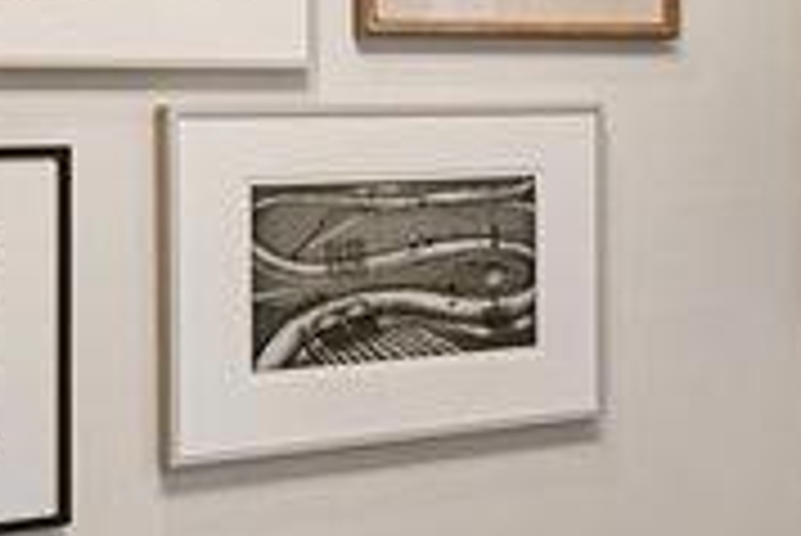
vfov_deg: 13.5
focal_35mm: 101
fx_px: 2249
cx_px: 1444
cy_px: 68
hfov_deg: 16.7
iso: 400
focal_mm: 15
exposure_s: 1/15
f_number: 11
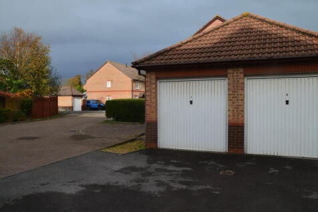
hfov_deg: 61.9
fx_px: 265
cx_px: 159
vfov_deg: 43.6
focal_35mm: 30
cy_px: 106
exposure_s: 1/250
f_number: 10
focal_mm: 20
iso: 400
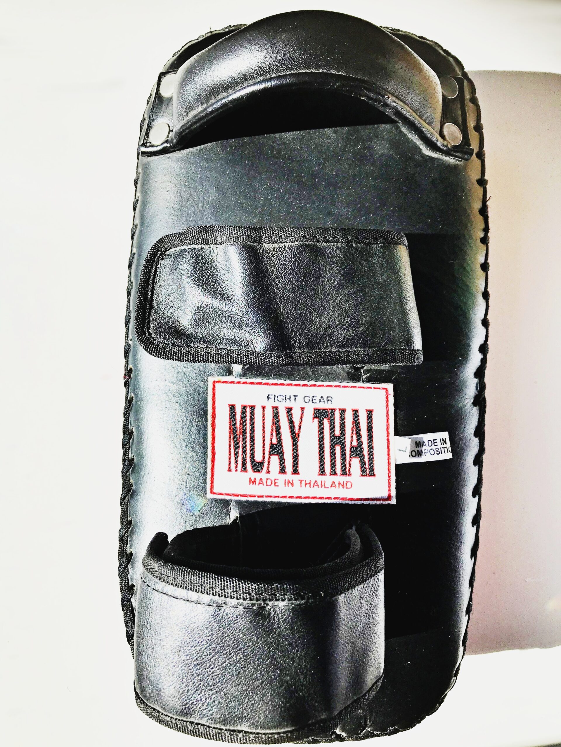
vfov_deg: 63.4
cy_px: 374
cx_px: 280
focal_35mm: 28
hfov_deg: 49.7
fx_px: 605
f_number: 1.8
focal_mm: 3.99
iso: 20
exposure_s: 1/1168
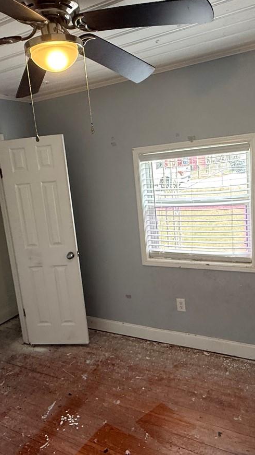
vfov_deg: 67.9
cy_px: 227
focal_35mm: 28
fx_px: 337
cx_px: 132
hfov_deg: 41.5
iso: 160
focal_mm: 2.22
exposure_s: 1/120
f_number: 2.2
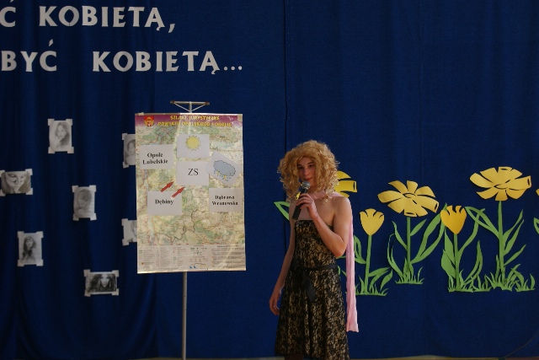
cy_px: 180
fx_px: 1011
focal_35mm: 68
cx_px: 270
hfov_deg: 29.9
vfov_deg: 20.2
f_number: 5.6
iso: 200
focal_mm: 45
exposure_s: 1/80
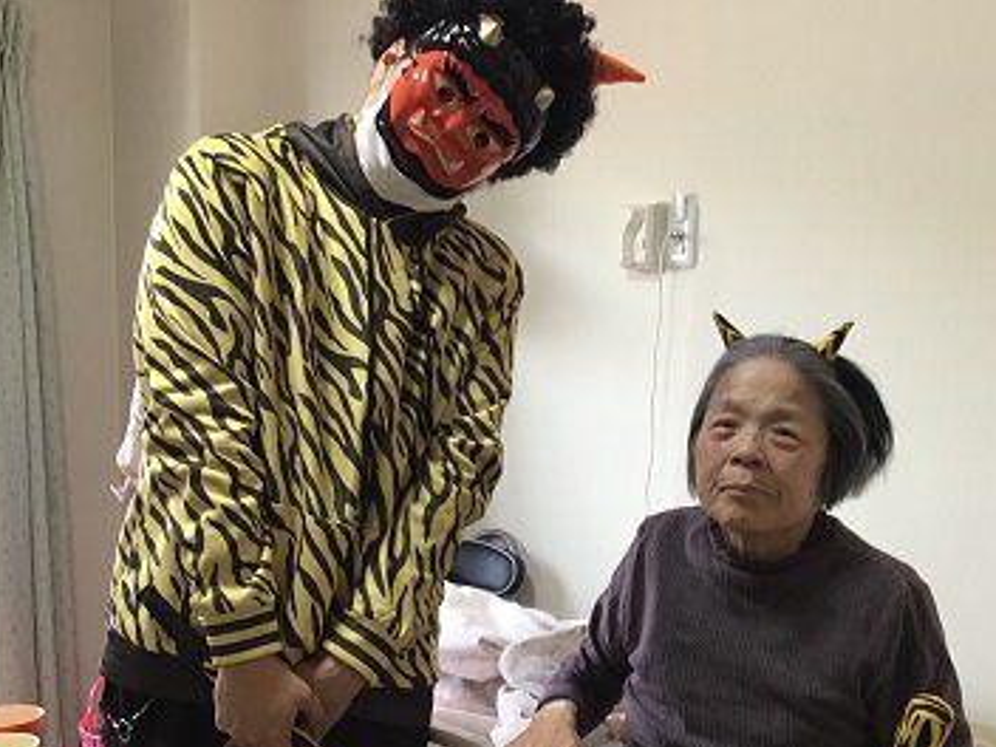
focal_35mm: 44
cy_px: 482
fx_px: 1266
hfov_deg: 42.6
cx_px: 625
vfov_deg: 32.7
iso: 50
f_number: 2.4
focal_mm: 3.3
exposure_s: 1/30
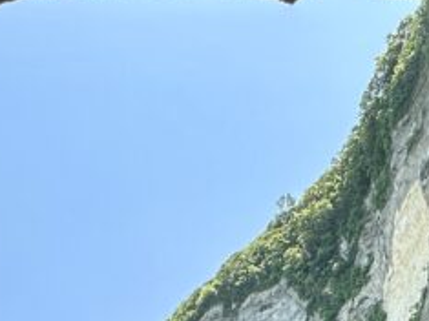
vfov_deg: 17.9
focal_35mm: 61
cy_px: 616
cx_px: 148
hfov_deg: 31.5
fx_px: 756
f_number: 2.2
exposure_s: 1/1261
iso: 40
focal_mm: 2.22
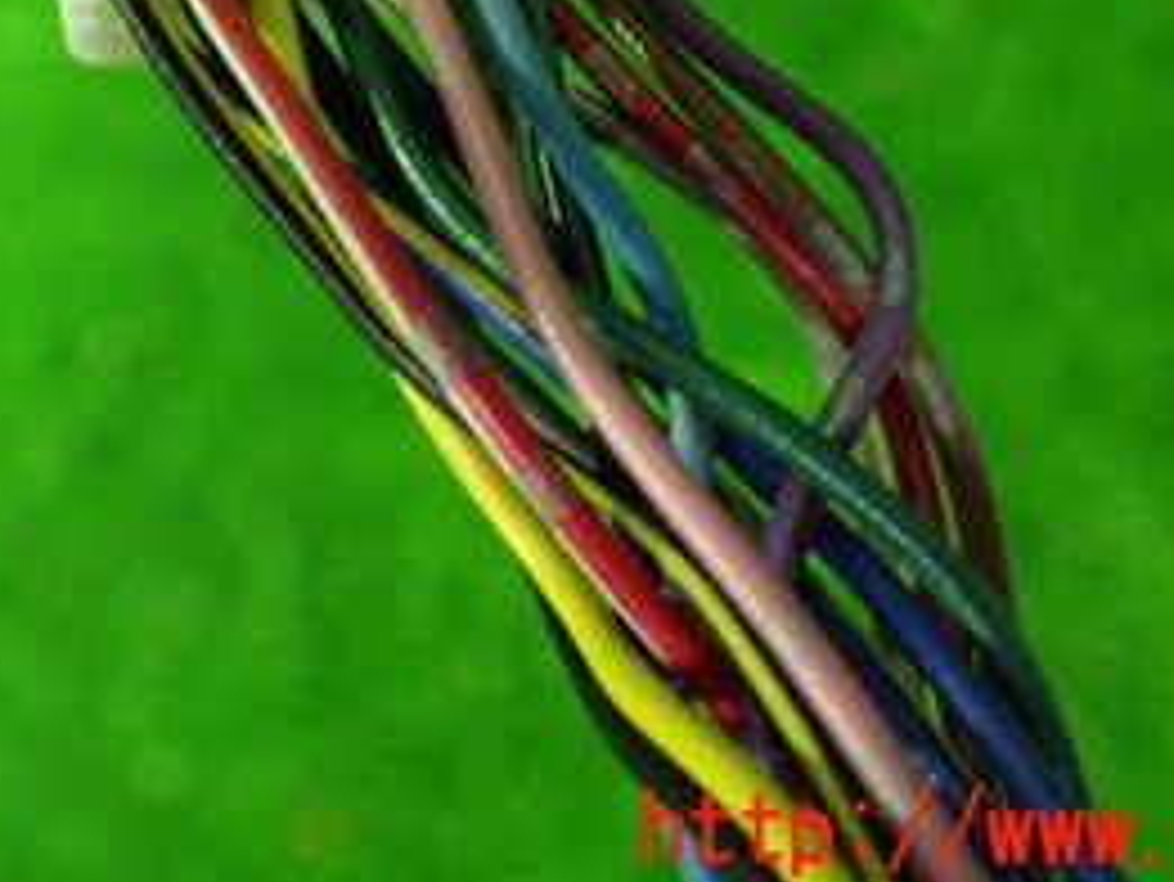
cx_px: 306
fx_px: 2341
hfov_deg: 27.8
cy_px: -122
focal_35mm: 69
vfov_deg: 20.2
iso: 1250
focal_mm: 5.4
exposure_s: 1/30
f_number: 2.3
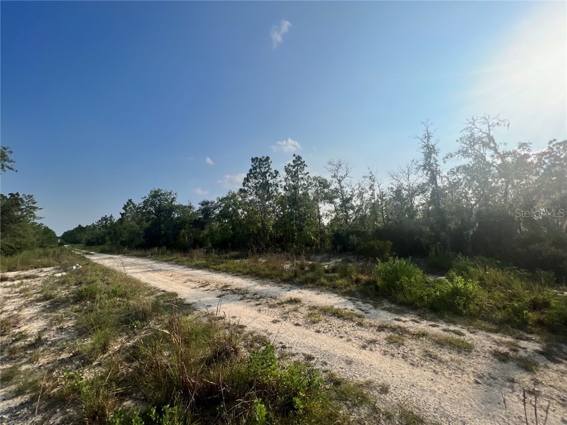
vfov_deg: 89.9
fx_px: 213
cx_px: 284
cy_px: 212
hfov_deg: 106.2
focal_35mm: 13
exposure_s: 1/3125
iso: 40
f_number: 1.8
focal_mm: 1.57
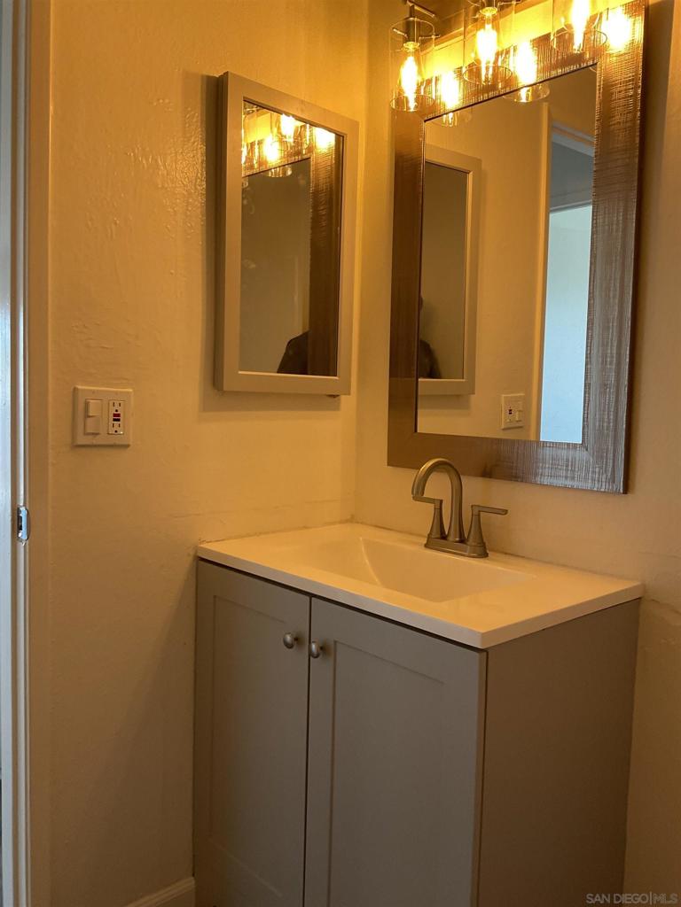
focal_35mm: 29
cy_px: 454
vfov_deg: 61.7
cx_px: 340
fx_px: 761
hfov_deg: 48.2
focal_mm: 3
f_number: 1.8
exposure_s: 1/60
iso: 125
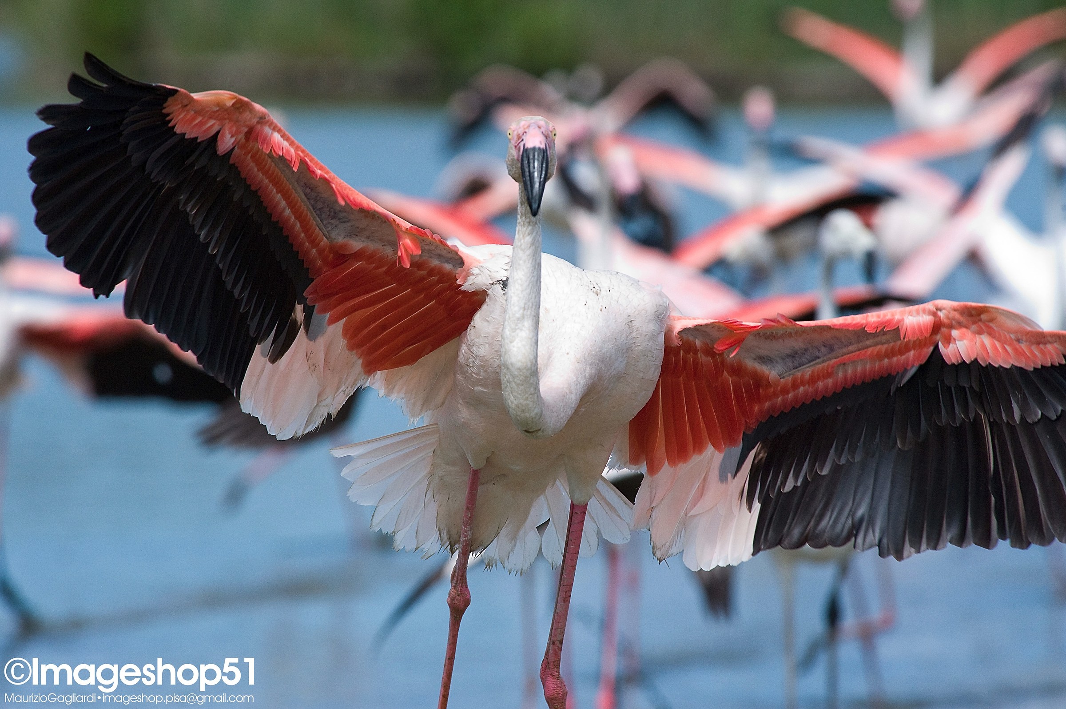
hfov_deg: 4.1
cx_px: 533
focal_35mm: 500
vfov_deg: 2.7
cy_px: 354
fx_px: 14793
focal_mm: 500
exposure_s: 1/2000
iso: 3200
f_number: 13
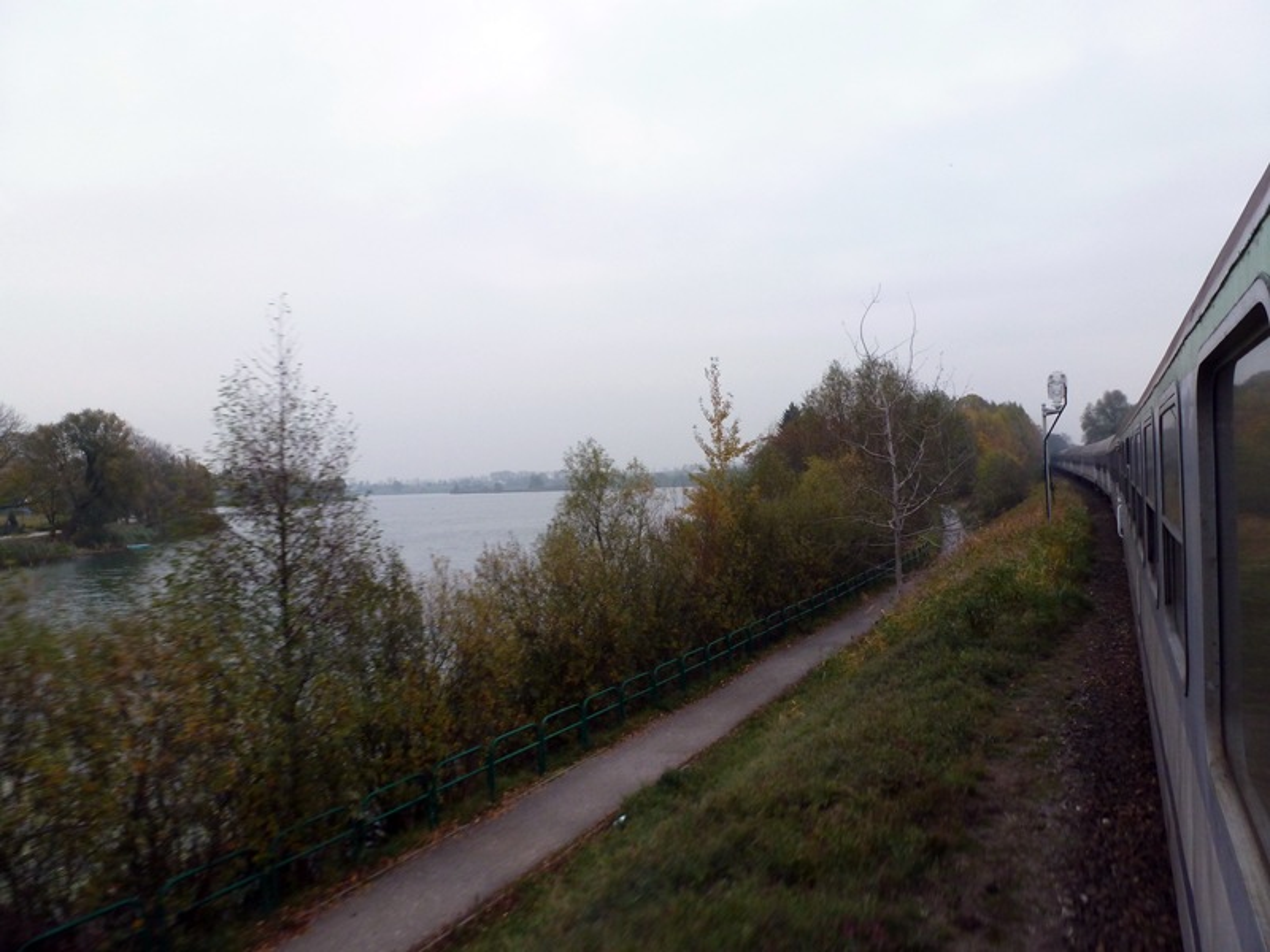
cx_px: 635
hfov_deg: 71.6
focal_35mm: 24
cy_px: 476
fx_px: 881
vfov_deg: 56.8
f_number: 4.5
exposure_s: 1/125
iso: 200
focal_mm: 4.3
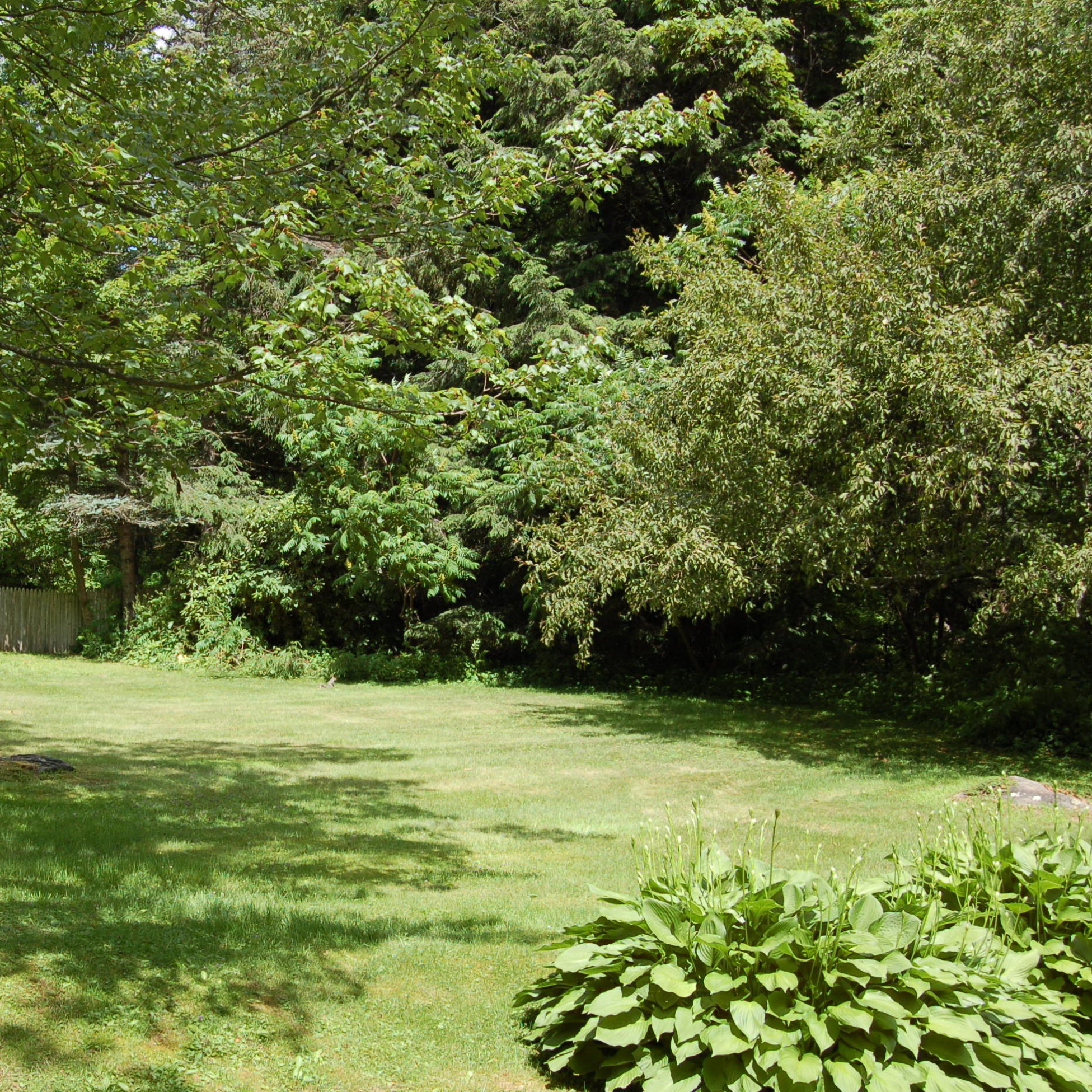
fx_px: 1677
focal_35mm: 47
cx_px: 276
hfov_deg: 35.3
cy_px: 556
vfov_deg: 36.1
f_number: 8
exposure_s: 1/250
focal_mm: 24
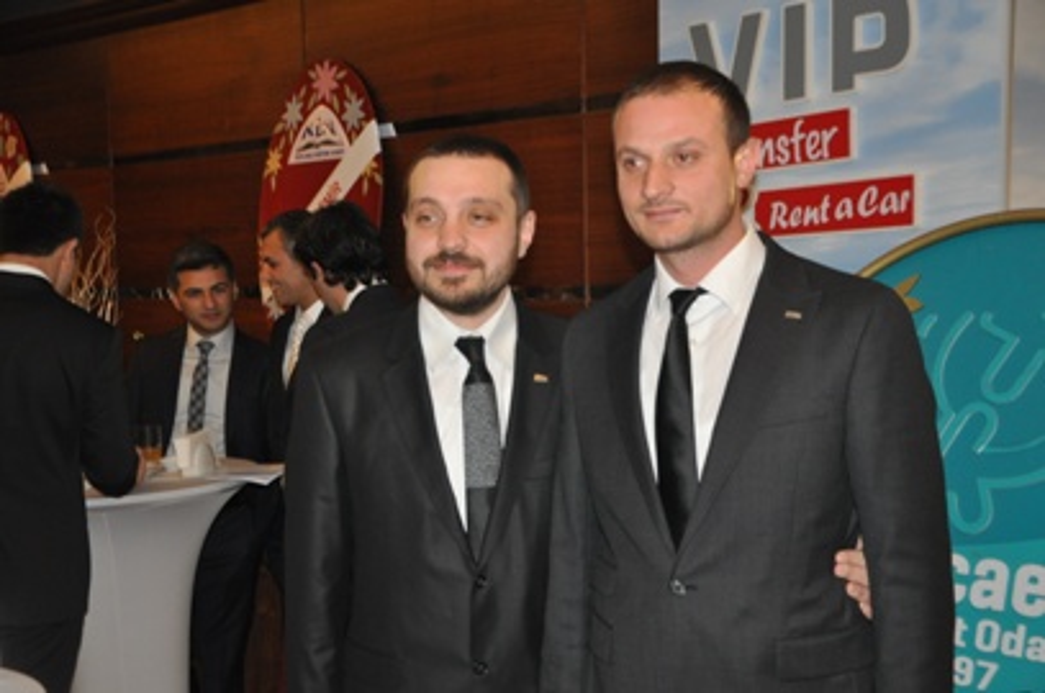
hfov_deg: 37.9
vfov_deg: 25.7
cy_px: 346
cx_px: 522
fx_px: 1522
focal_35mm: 52
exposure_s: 1/60
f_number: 4.5
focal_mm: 35
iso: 800
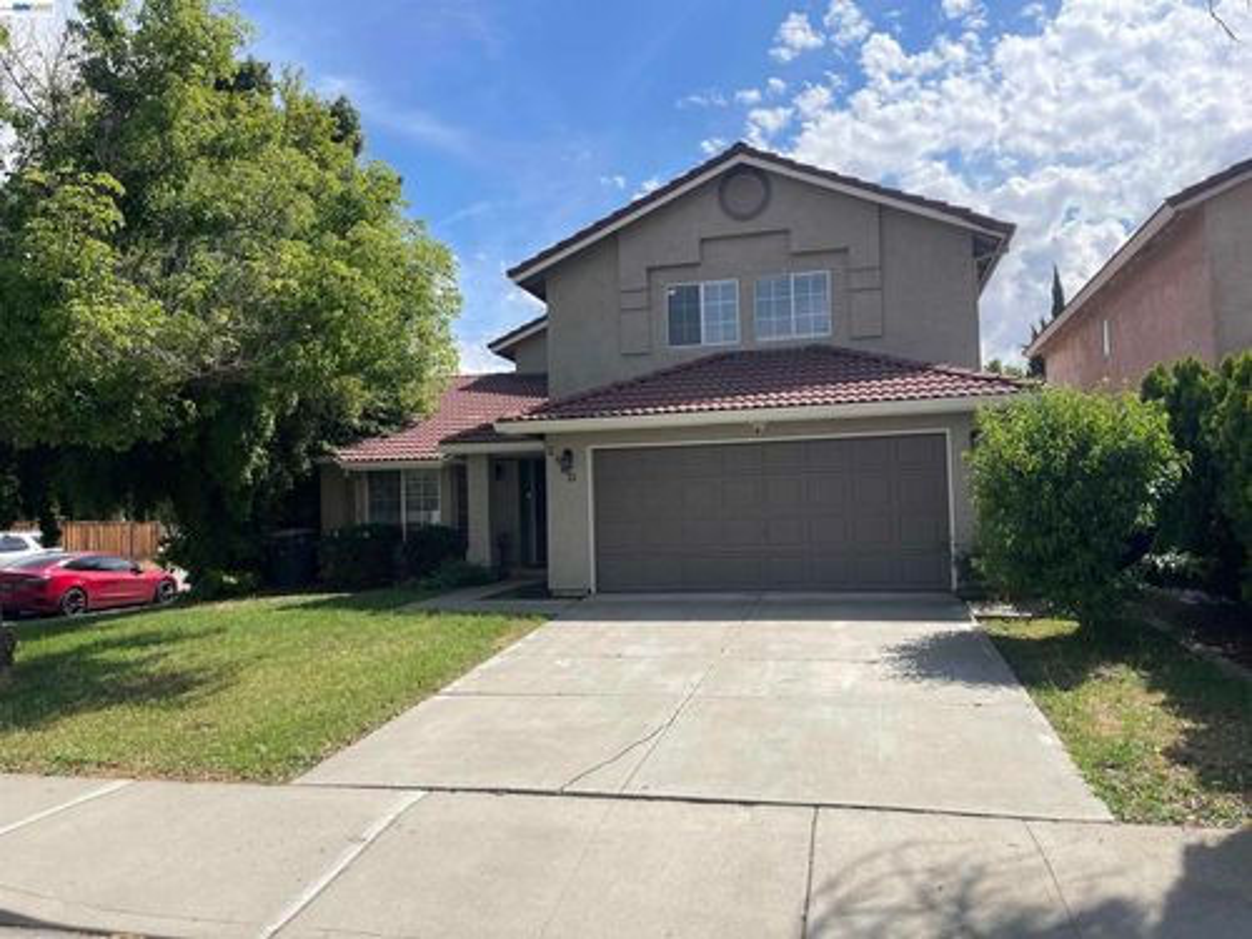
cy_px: 470
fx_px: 904
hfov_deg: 69.4
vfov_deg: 54.9
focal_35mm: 25
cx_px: 626
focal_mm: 5.1
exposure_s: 1/3257
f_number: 1.6
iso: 32
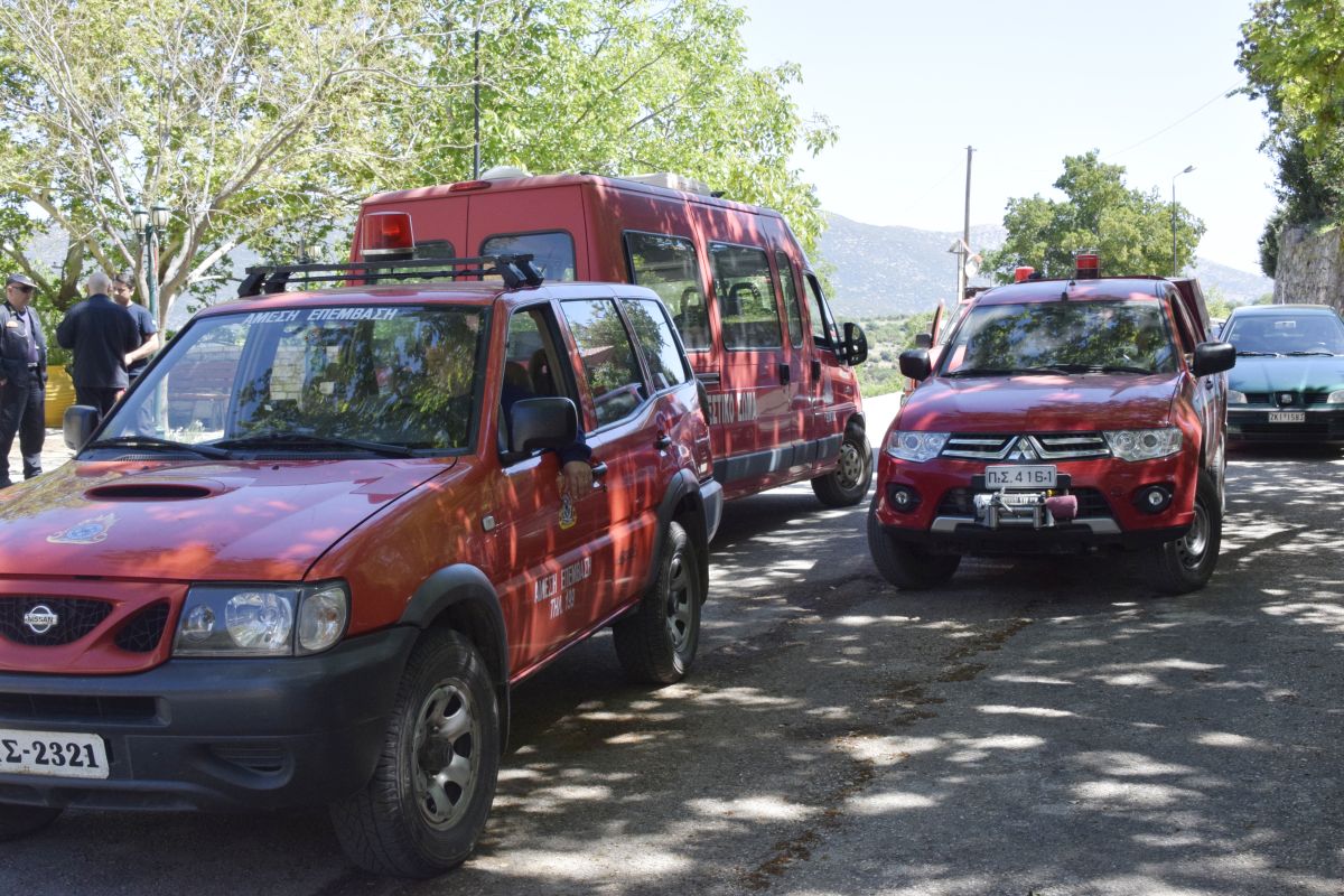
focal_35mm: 42
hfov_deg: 46.4
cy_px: 448
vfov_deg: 31.9
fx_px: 1568
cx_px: 672
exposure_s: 1/320
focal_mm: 28
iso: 1000
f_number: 13
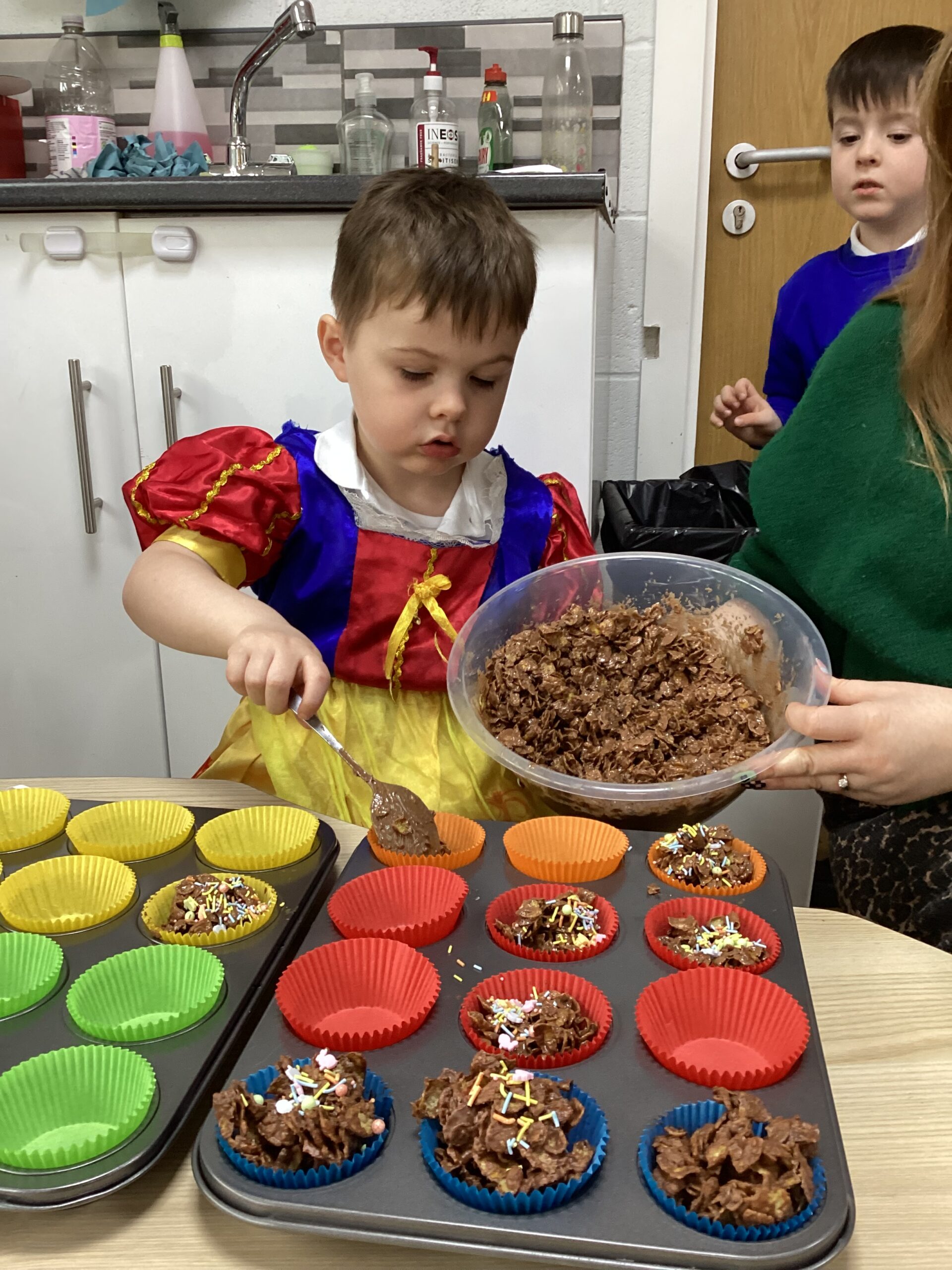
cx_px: 476
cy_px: 635
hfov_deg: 45.4
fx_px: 1137
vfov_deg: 58.4
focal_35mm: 31
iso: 250
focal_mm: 3.3
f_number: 2.4
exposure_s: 1/50
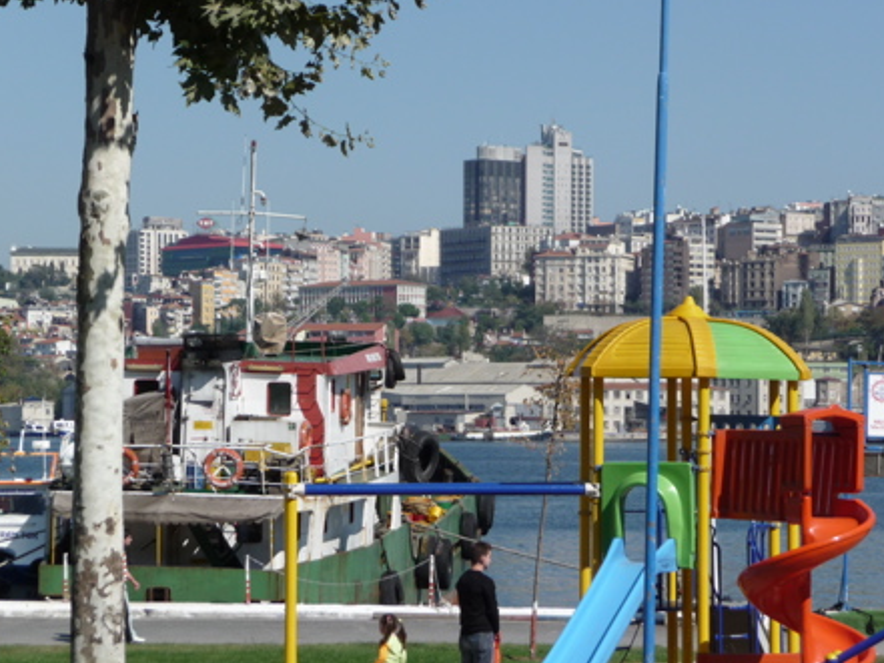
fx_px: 3295
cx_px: 491
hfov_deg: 15.3
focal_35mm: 129
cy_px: 372
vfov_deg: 11.5
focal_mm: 19.1
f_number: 4.7
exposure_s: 1/800
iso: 100
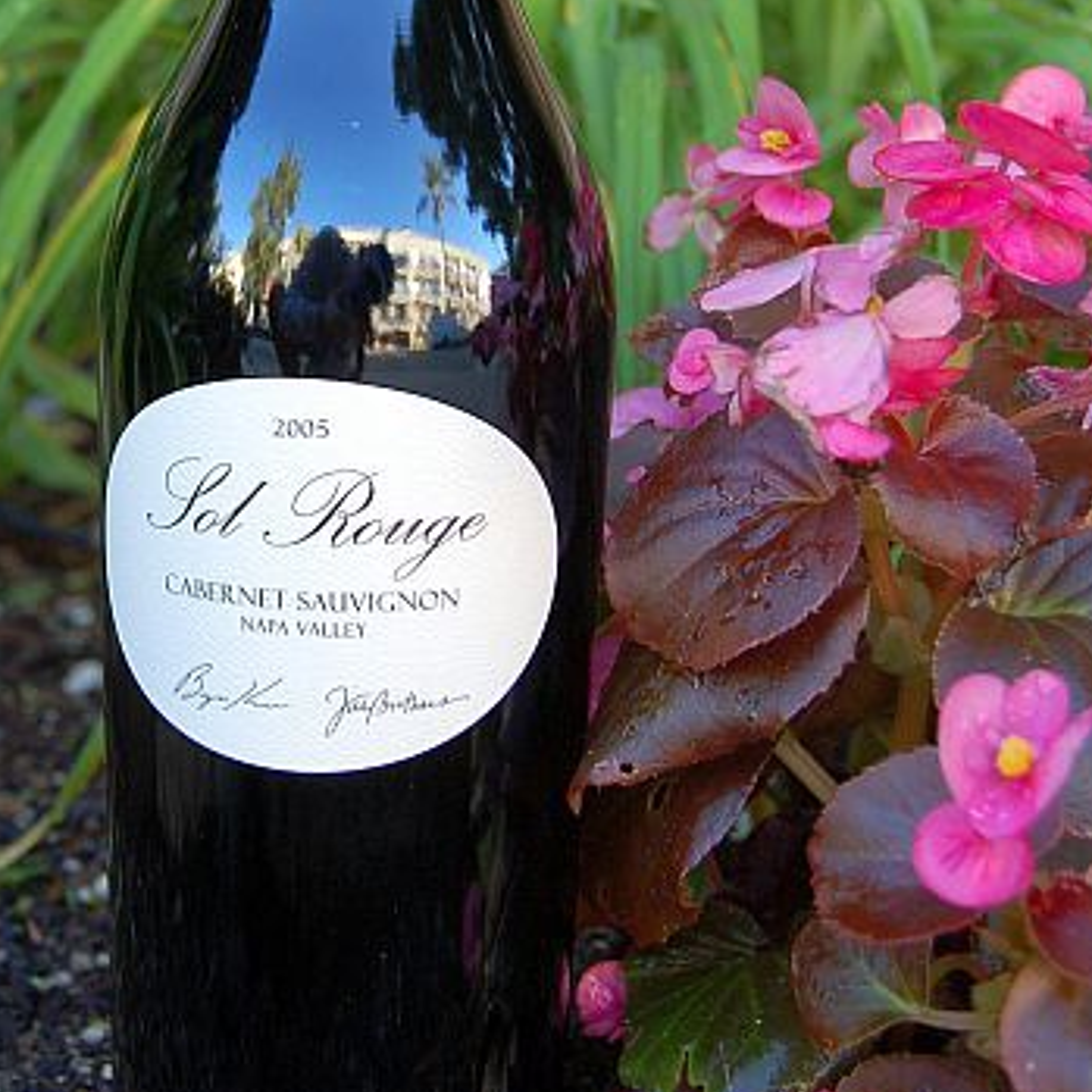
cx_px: 369
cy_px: 316
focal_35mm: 77
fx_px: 2748
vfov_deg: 22.3
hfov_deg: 22.4
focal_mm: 28
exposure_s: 1/80
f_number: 4.5
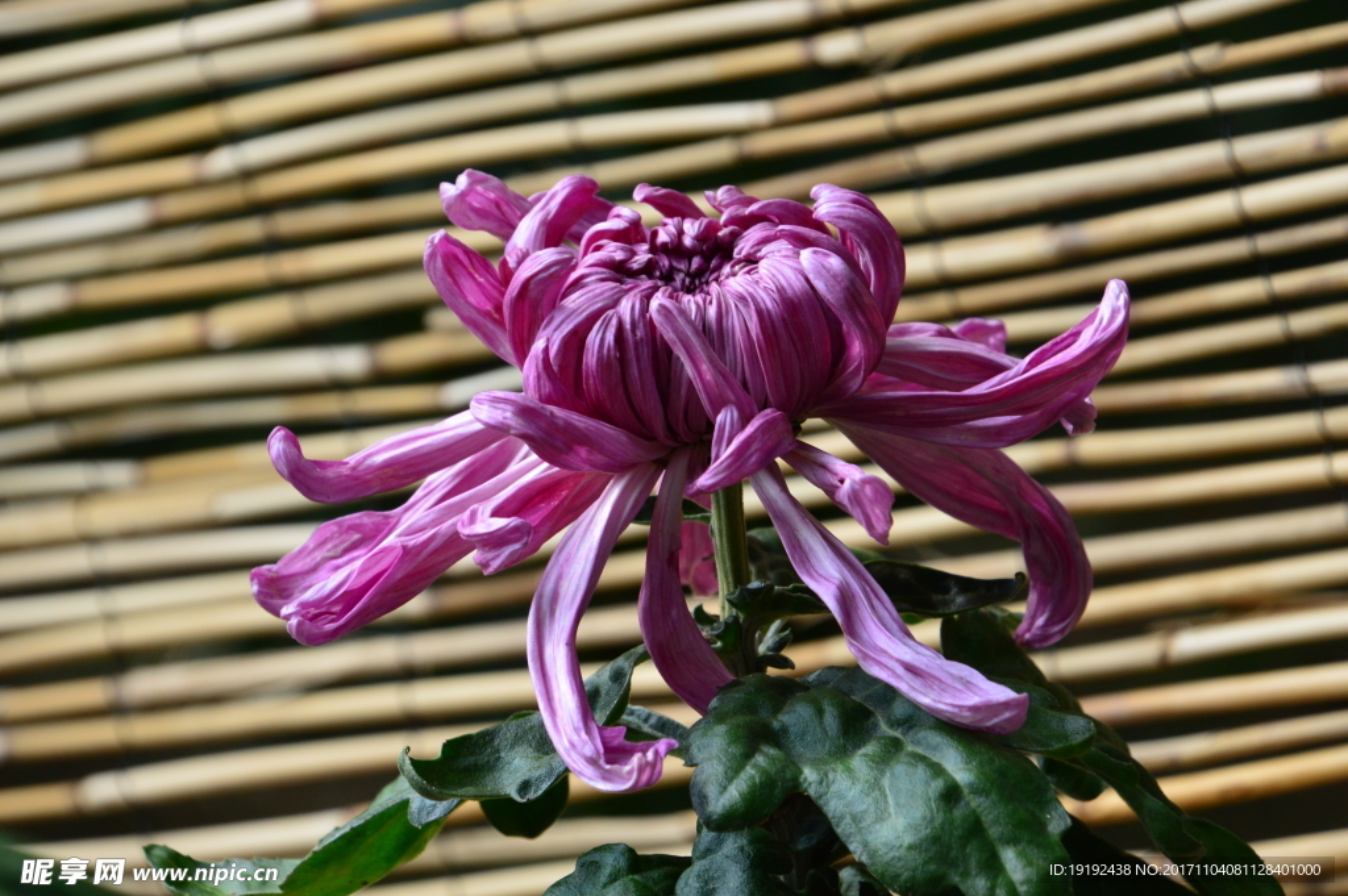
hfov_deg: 4.6
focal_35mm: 450
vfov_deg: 3.1
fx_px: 16836
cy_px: 448
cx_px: 674
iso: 720
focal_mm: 300
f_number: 10
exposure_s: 1/250
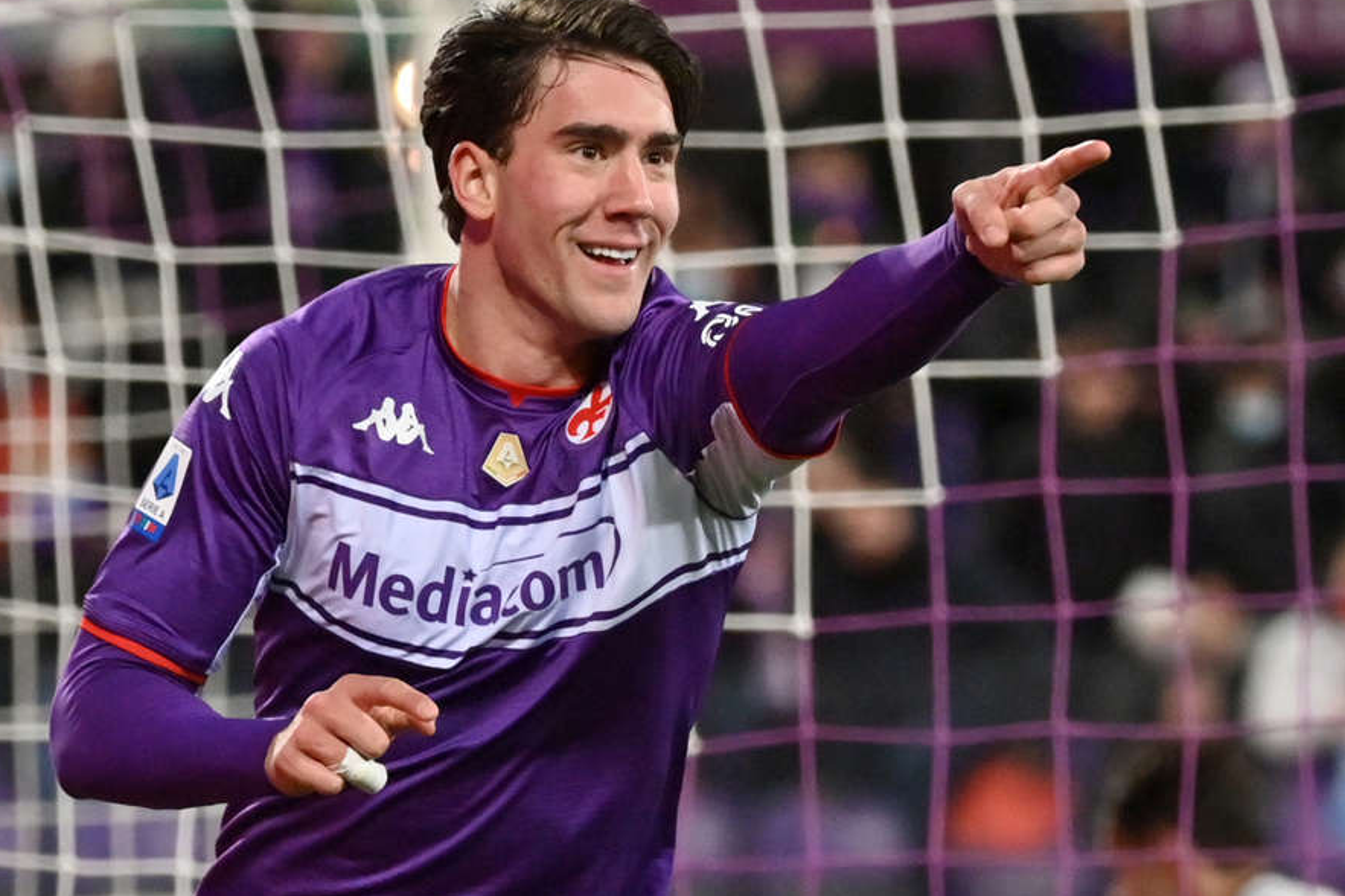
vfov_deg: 4.1
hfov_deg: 6.2
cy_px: 590
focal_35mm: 333
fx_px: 12436
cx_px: 684
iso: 2000
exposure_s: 1/2000
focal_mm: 210
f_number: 4
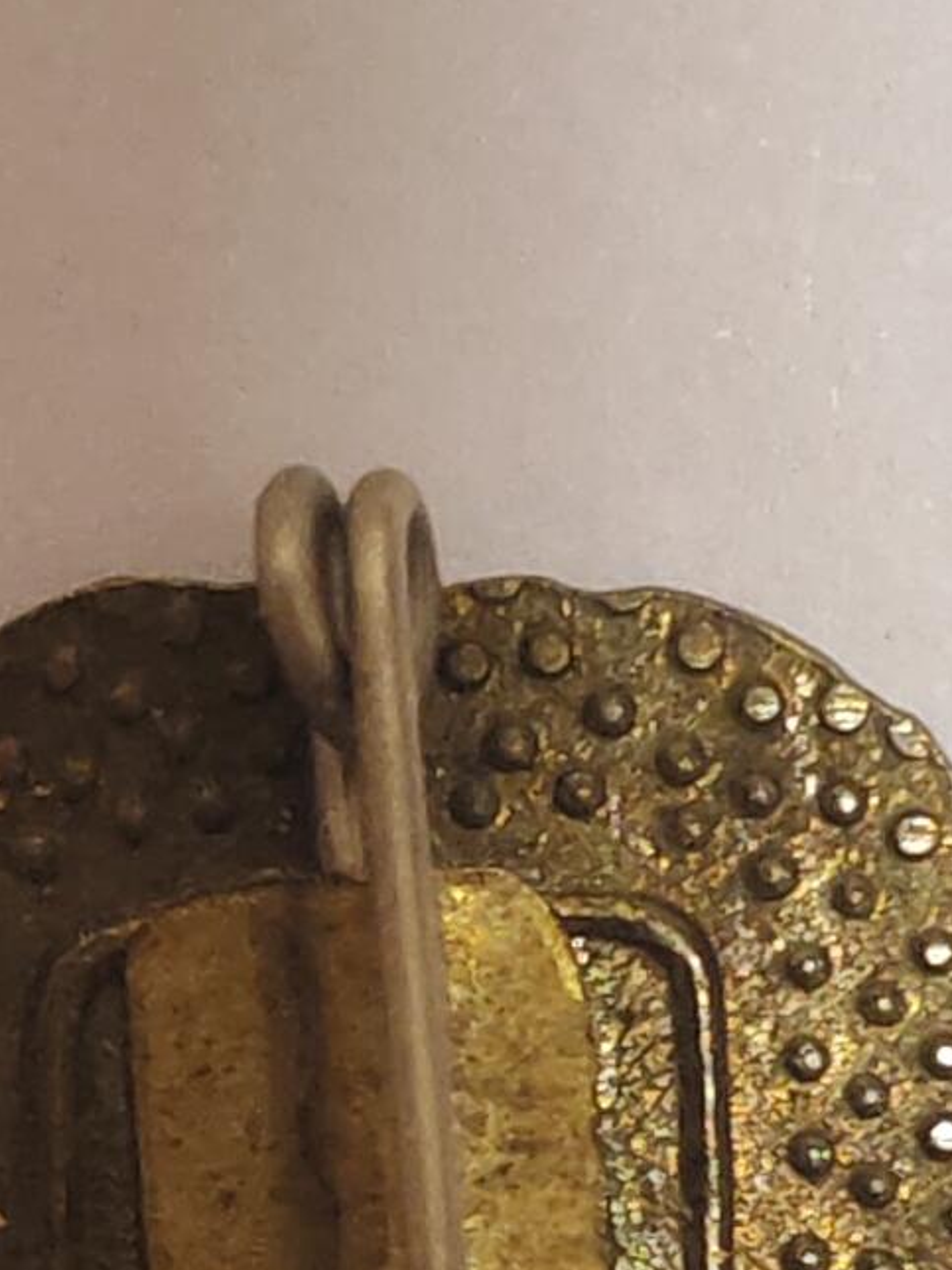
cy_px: 1262
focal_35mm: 190
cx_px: 306
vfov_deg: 10.3
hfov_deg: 7.8
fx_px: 6967
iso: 500
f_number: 1.95
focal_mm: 5.52
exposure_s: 1/25
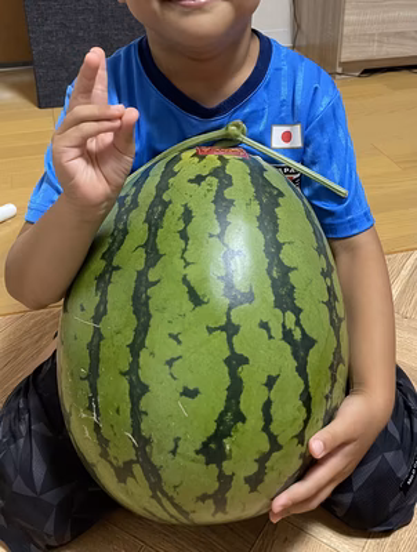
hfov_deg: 53.3
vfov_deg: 67.2
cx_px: 208
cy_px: 276
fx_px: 416
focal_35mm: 26
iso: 320
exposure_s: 1/52
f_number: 1.6
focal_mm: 4.2
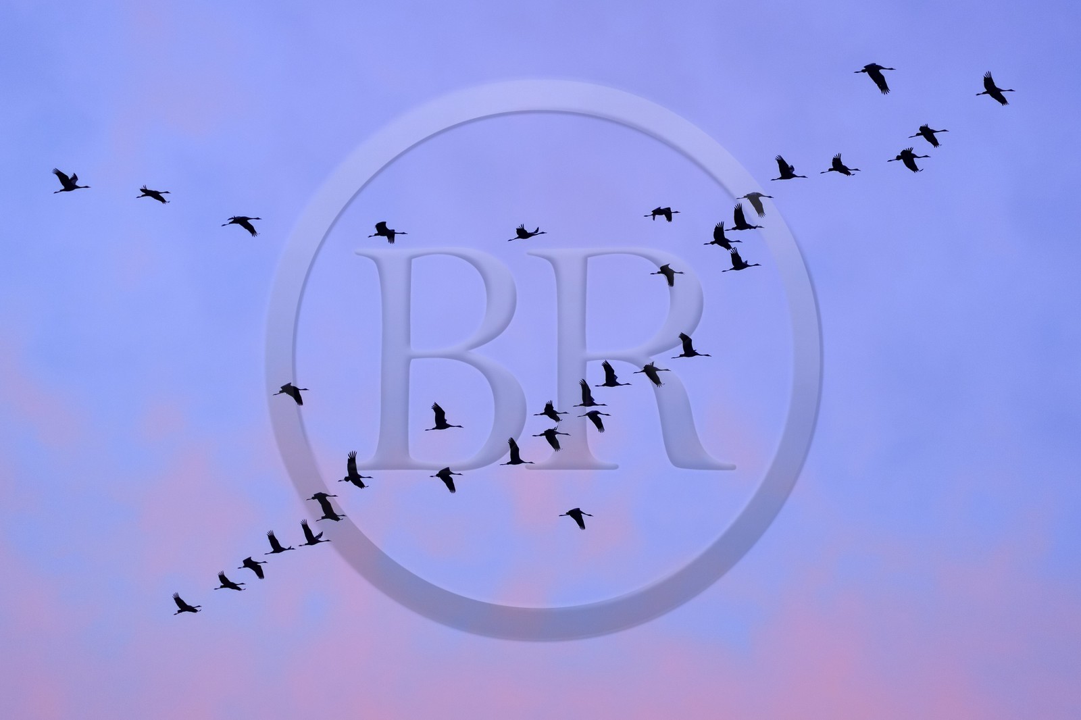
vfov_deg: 6.9
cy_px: 360
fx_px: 6004
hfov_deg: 10.3
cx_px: 540
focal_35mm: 200
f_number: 2.8
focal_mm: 200
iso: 800
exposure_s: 1/500
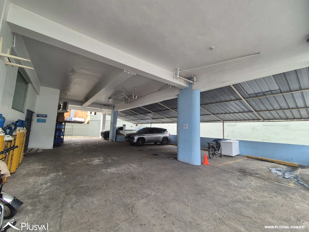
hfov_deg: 106.2
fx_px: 116
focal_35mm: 13
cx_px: 154
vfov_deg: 89.9
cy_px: 116
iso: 64
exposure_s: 1/120
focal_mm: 2.2
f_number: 2.2
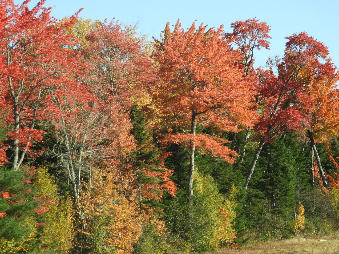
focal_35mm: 135
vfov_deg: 11.0
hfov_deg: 14.6
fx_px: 1322
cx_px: 170
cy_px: 127
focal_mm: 24.2
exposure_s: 1/200
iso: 100
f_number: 5
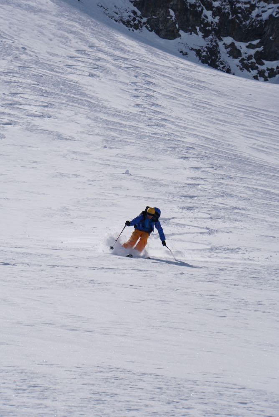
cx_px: 140
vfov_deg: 12.3
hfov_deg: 8.3
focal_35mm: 166
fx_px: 1933
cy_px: 208
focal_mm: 111
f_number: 6.3
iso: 100
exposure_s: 1/2000
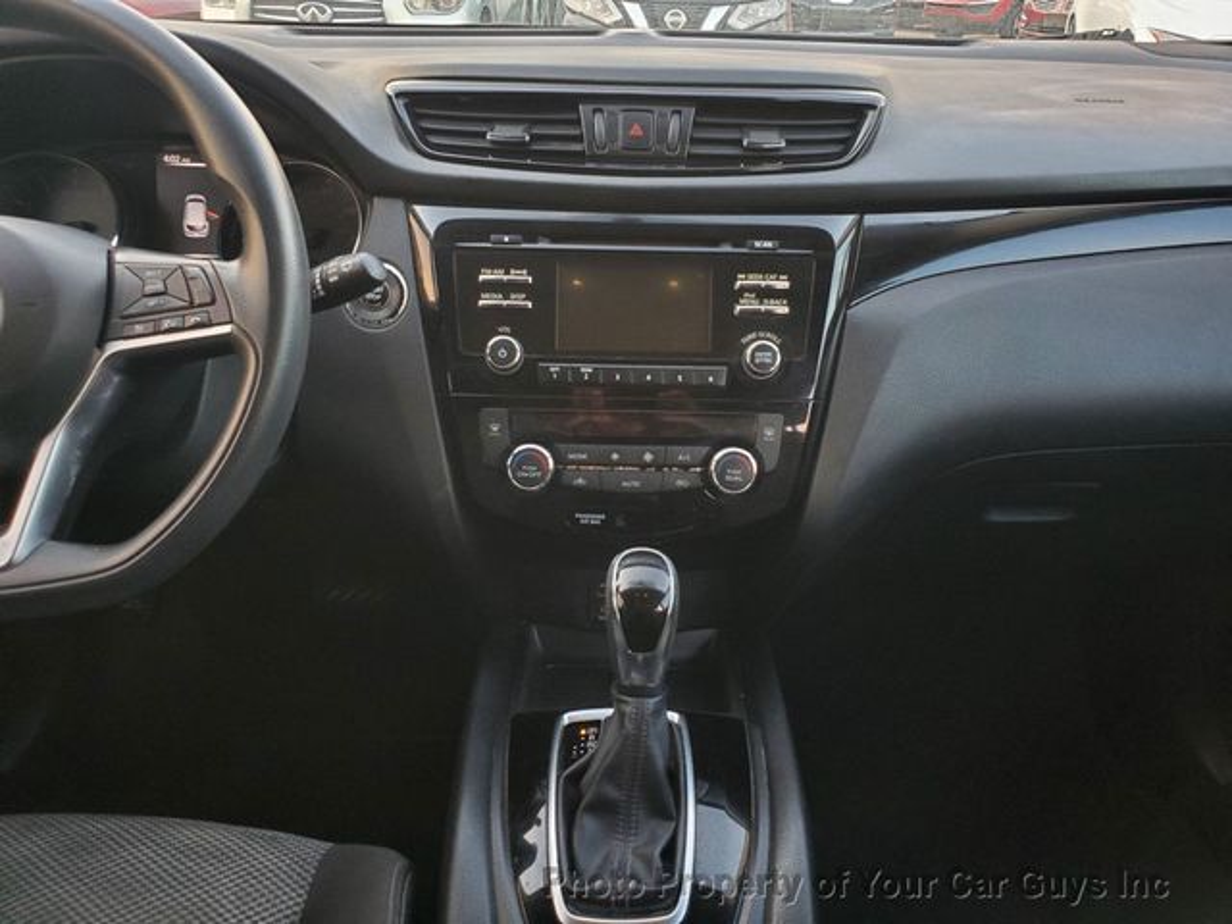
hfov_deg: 67.3
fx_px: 925
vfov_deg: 53.1
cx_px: 616
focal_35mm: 26
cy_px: 462
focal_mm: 4.3
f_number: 2.4
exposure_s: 1/40
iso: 250
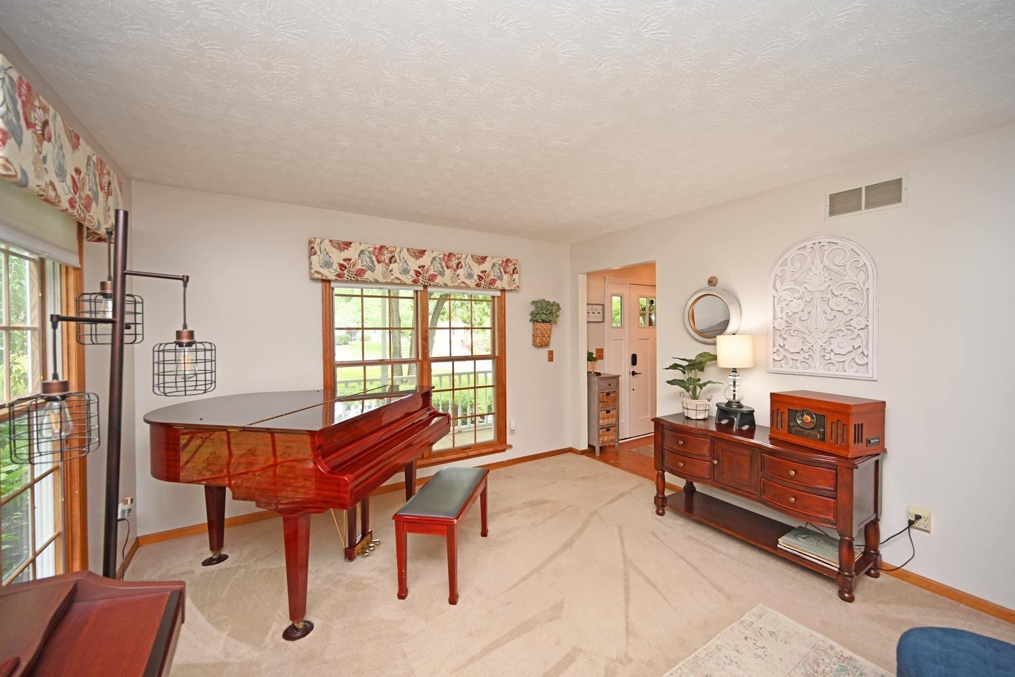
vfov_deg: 81.2
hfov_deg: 104.3
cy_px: 338
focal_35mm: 14
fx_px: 395
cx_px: 508
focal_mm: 14
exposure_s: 1/60
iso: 200
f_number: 4
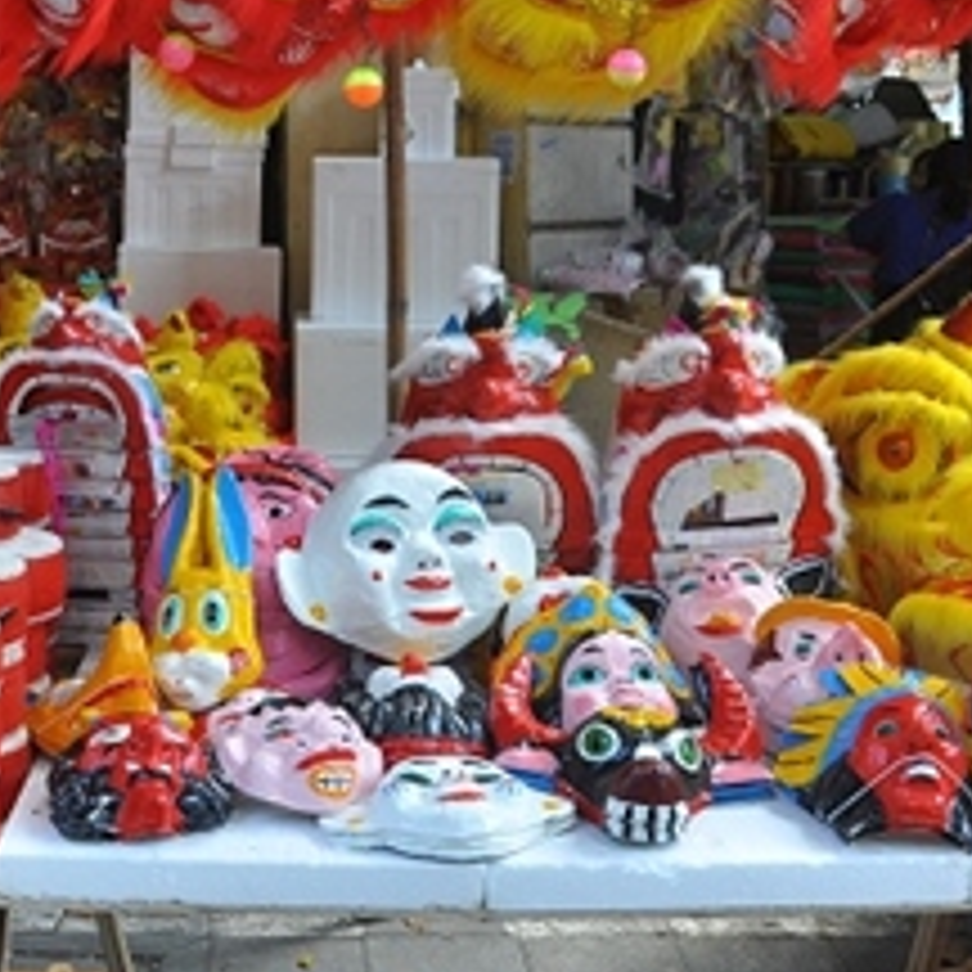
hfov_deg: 31.9
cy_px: 284
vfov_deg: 31.8
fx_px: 1684
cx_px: 306
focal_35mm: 53
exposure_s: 1/60
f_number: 5.6
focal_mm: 18
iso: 200
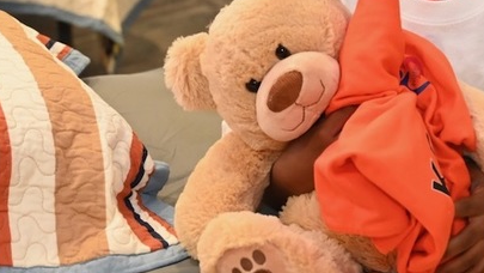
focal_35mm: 119
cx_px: 387
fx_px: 1528
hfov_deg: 17.8
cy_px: 68
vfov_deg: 10.2
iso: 3200
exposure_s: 1/100
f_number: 4
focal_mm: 45
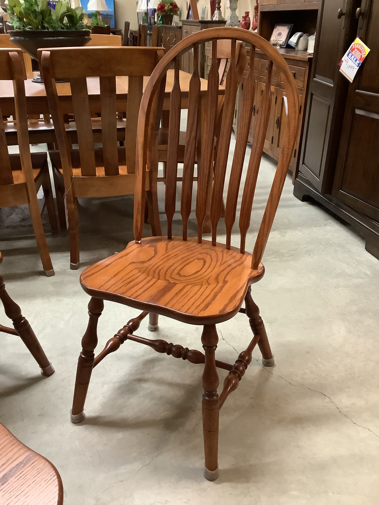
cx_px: 190
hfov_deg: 45.4
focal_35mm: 31
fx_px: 453
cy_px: 252
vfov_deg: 58.4
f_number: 2.4
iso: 400
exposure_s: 1/30
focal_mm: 3.3
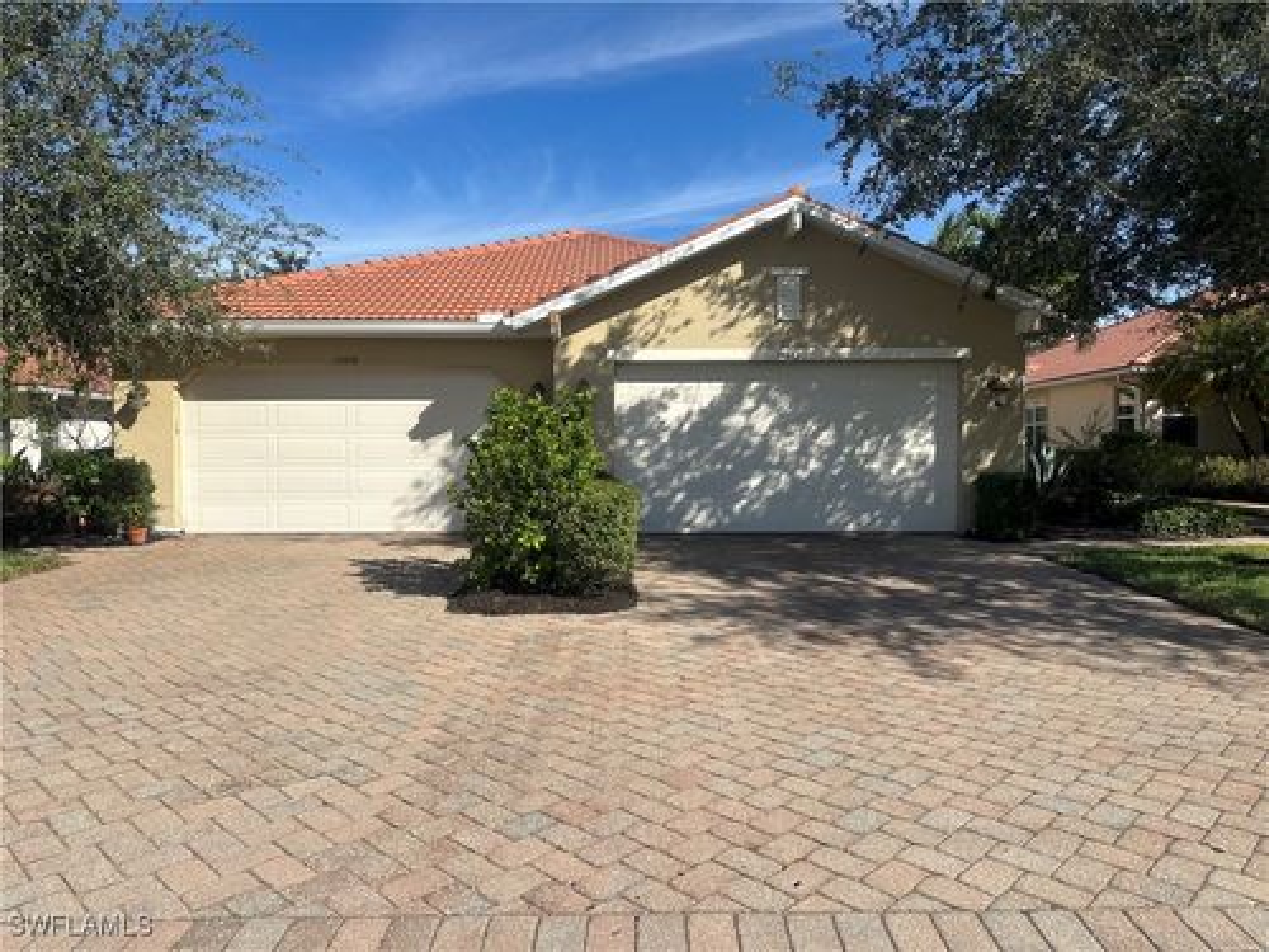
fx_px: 880
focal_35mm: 24
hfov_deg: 71.6
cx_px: 634
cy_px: 476
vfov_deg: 56.8
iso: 80
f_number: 1.78
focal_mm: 6.86
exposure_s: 1/5263
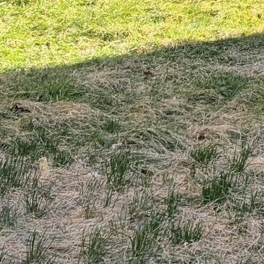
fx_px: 1381
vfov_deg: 10.5
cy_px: -141
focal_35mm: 160
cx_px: 866
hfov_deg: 8.5
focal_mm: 6.9
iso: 22
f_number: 1.68
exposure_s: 1/3968
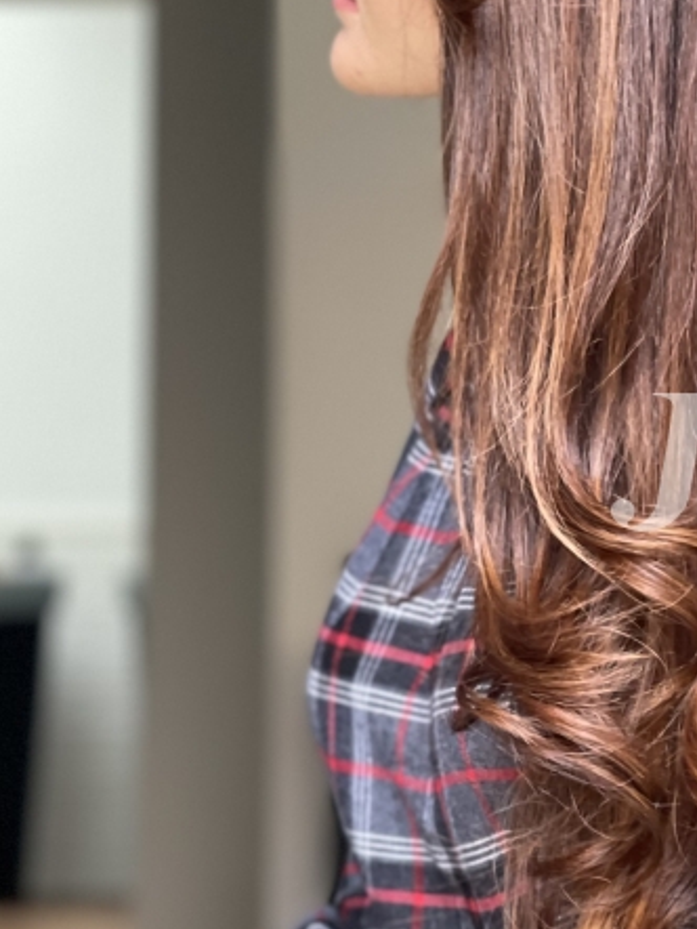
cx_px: 659
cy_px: 461
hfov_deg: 10.9
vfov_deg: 14.6
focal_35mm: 135
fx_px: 3621
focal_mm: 7.5
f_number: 2.2
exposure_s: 1/40
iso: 250
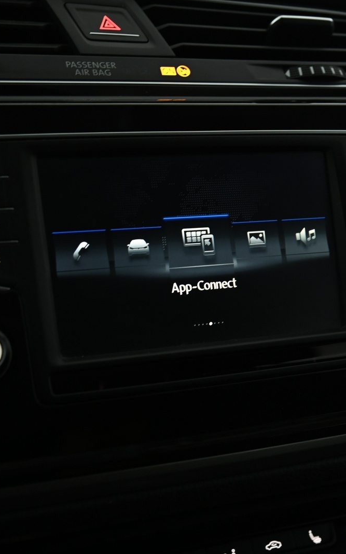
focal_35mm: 62
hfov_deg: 21.0
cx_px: 190
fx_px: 935
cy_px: 275
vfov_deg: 33.0
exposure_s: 1/25
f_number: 4
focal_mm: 40
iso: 1250
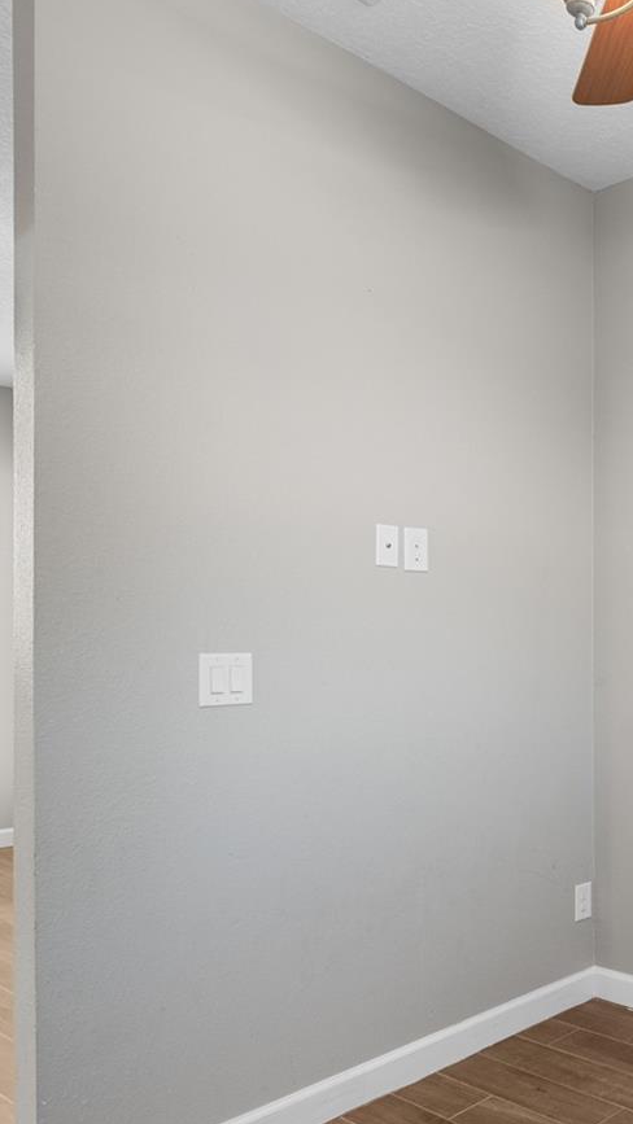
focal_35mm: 29
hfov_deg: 34.1
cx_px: 716
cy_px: 635
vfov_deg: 65.8
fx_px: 865
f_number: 7.1
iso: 100
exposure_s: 1/2
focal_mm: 10
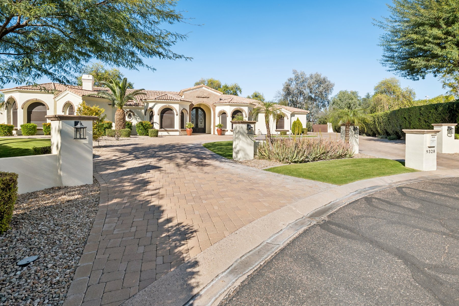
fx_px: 217
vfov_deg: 70.3
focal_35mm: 17
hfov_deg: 93.2
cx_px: 245
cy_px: 141
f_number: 8
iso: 400
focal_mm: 15
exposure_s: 1/1000
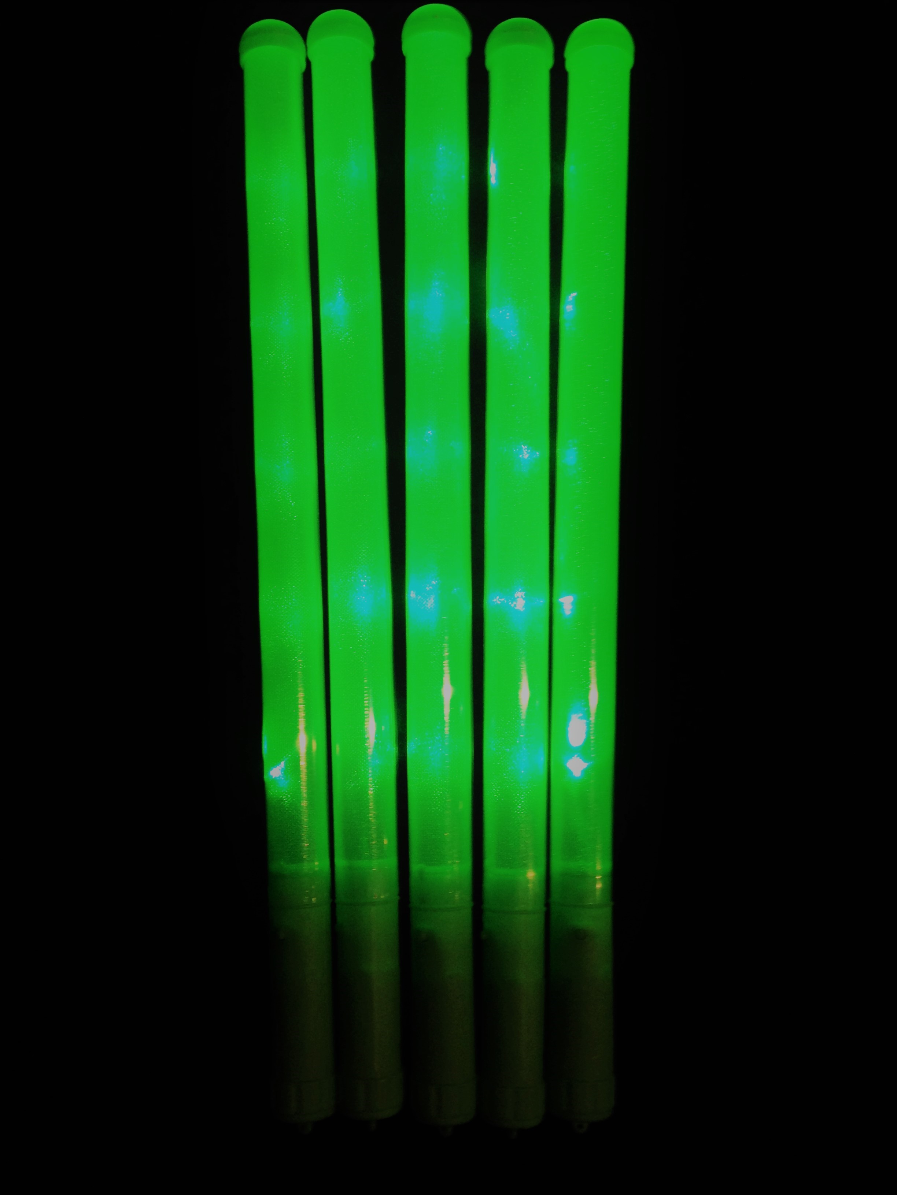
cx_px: 448
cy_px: 598
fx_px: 1140
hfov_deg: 42.9
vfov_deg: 55.4
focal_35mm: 33
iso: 50
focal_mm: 4.12
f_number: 2.4
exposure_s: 1/20
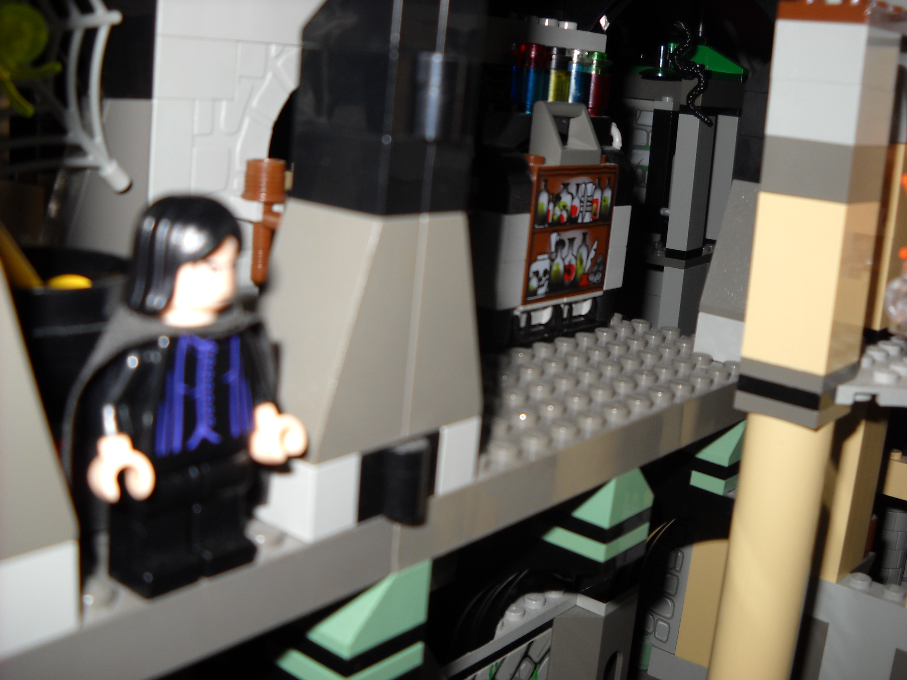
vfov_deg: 35.1
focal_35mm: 41
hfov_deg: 45.8
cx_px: 454
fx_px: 1074
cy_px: 340
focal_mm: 6.72
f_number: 5.5
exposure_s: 1/30
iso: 64
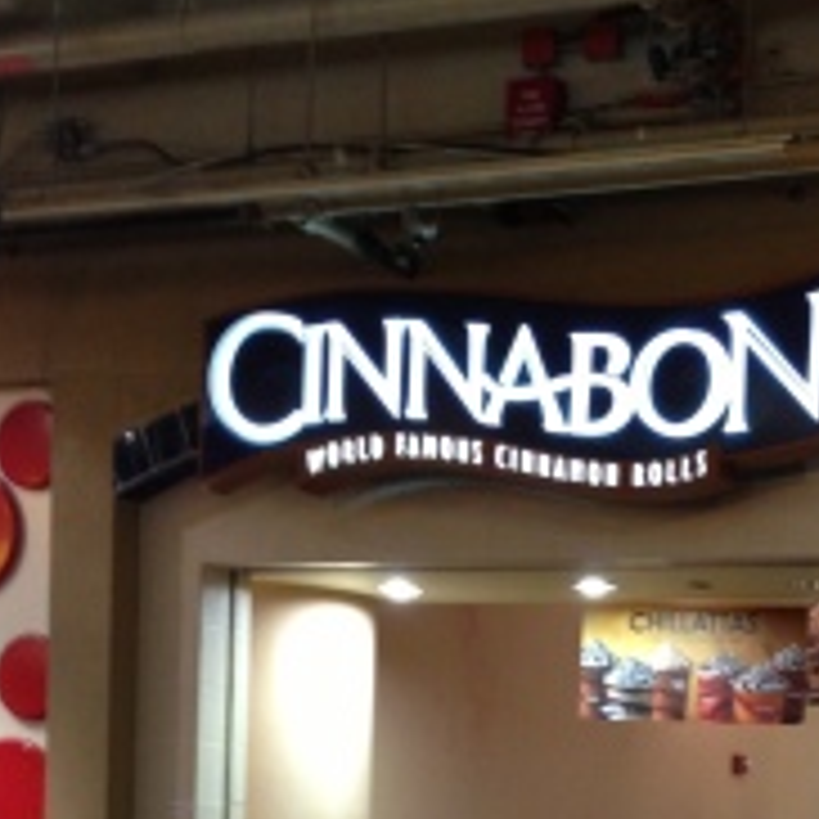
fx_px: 2141
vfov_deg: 20.5
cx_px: 641
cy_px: 936
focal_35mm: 80
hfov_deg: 21.4
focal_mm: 4.13
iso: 160
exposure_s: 1/20
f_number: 2.4
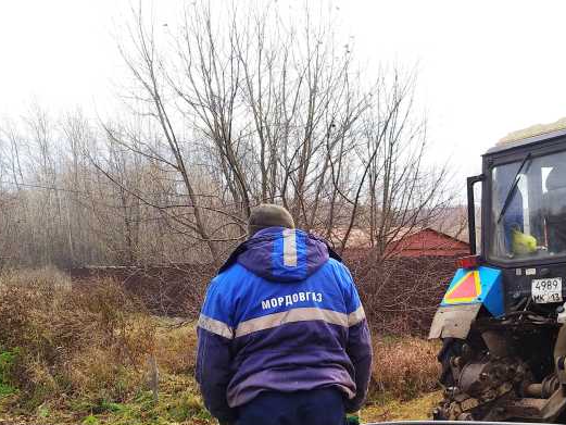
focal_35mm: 38
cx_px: 369
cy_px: 331
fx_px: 621
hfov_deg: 48.3
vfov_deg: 36.6
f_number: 2.2
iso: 125
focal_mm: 3.81
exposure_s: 1/270
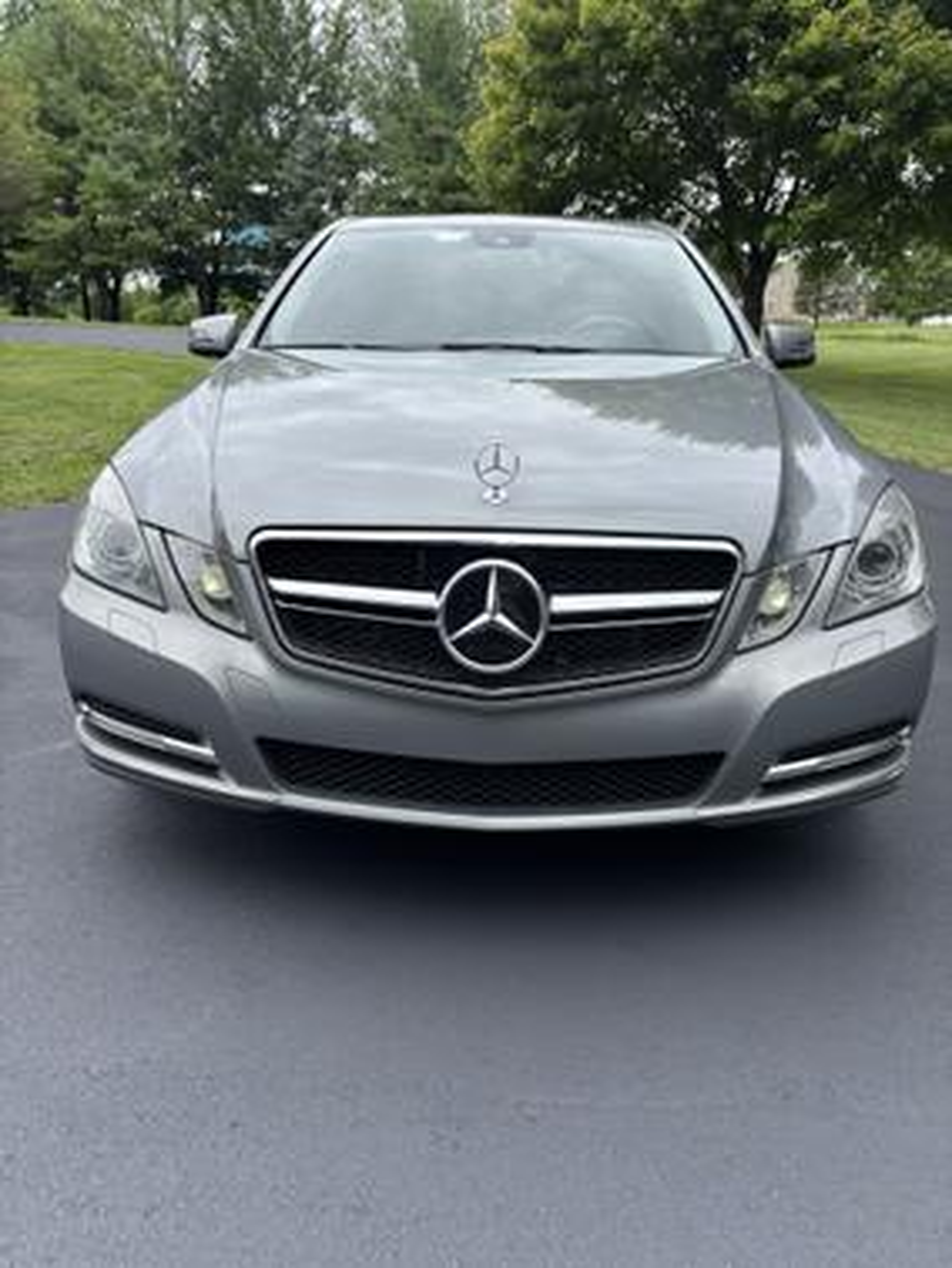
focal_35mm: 26
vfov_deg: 67.3
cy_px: 634
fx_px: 952
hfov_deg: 53.1
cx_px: 476
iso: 50
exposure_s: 1/1220
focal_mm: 5.96
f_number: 1.6
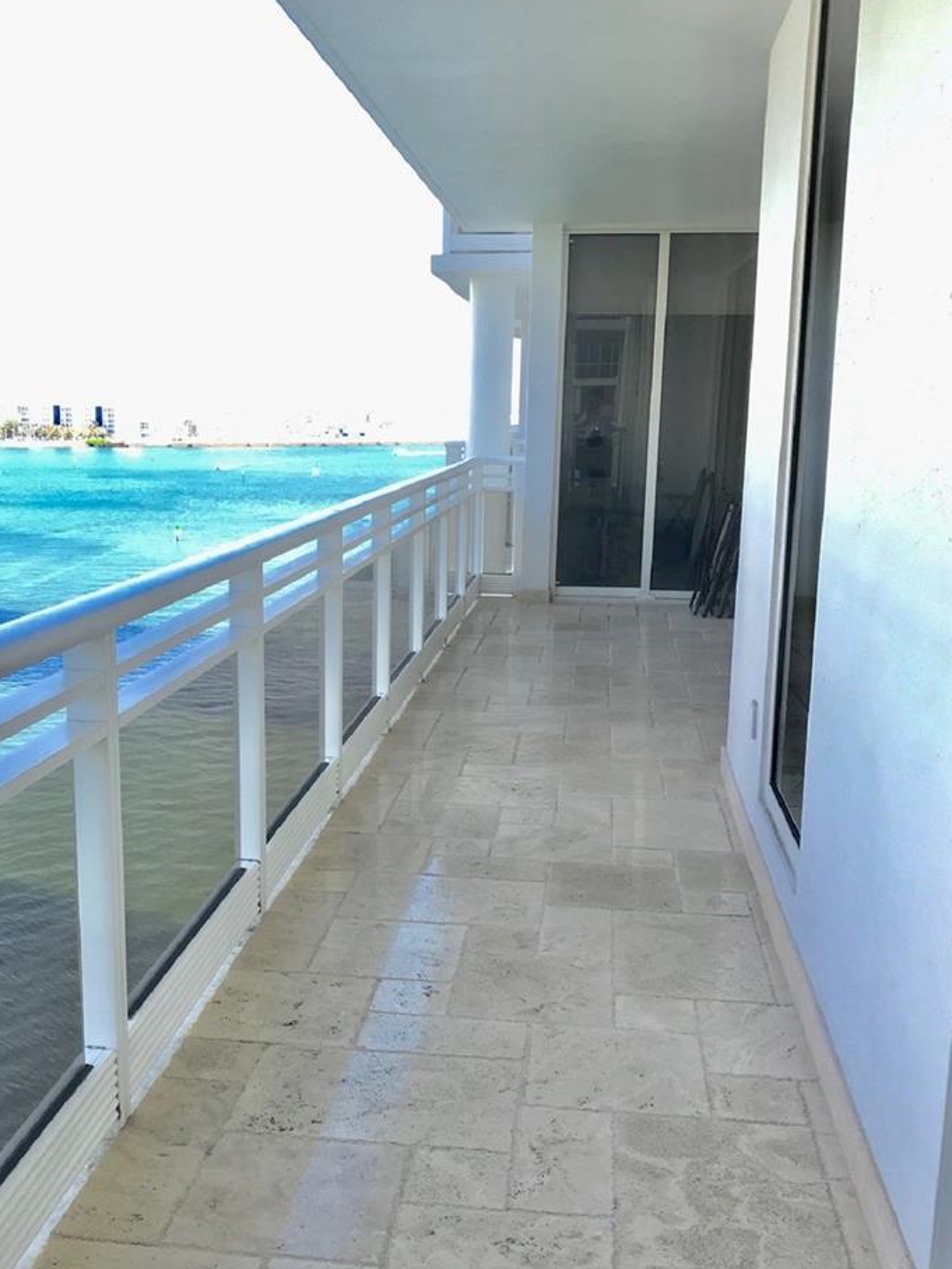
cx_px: 401
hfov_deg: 38.6
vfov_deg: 50.1
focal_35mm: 37
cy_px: 689
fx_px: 1357
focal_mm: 3.99
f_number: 1.8
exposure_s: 1/509
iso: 20
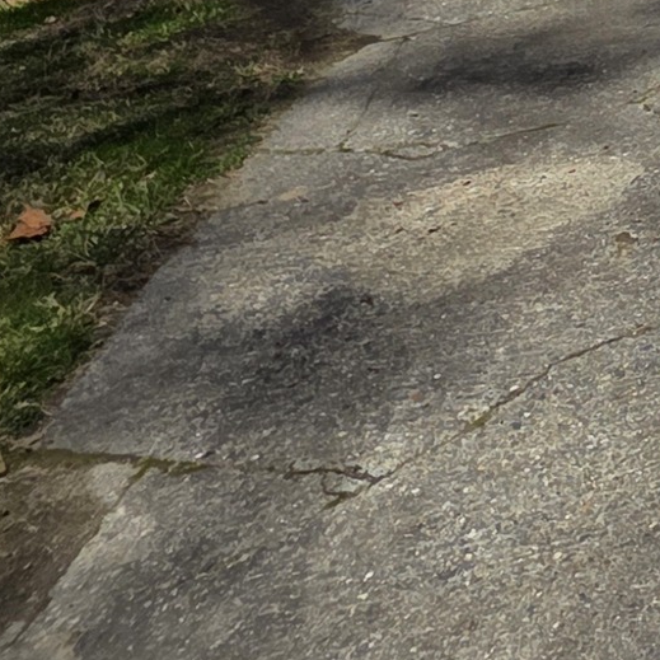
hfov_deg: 17.2
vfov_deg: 16.3
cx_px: 1370
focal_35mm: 68
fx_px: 1467
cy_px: -800
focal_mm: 2.2
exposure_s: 1/3291
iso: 40
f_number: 1.9
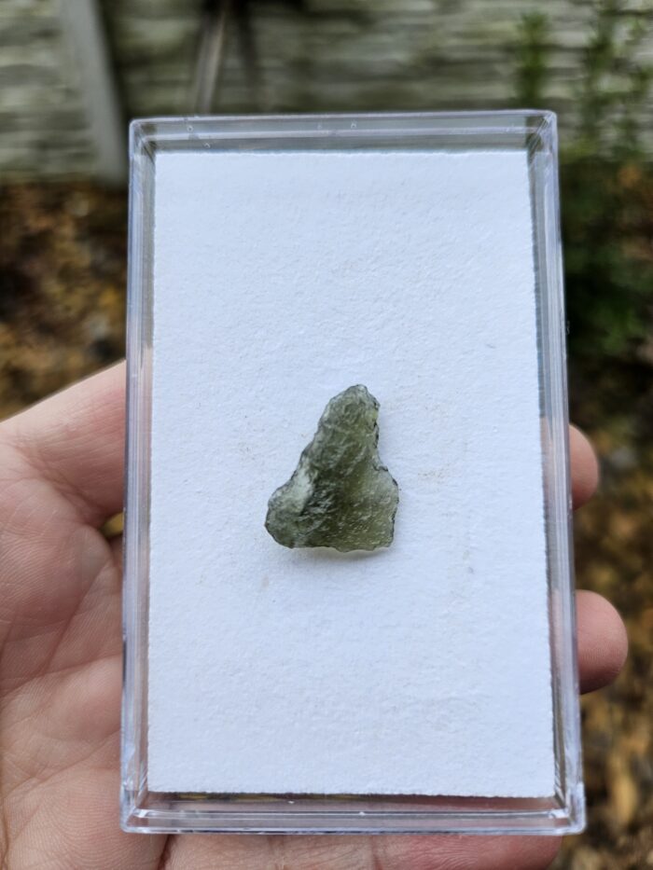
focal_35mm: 23
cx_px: 326
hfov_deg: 58.9
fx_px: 578
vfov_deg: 73.9
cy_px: 435
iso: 25
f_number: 1.8
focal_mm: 5.4
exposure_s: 1/210
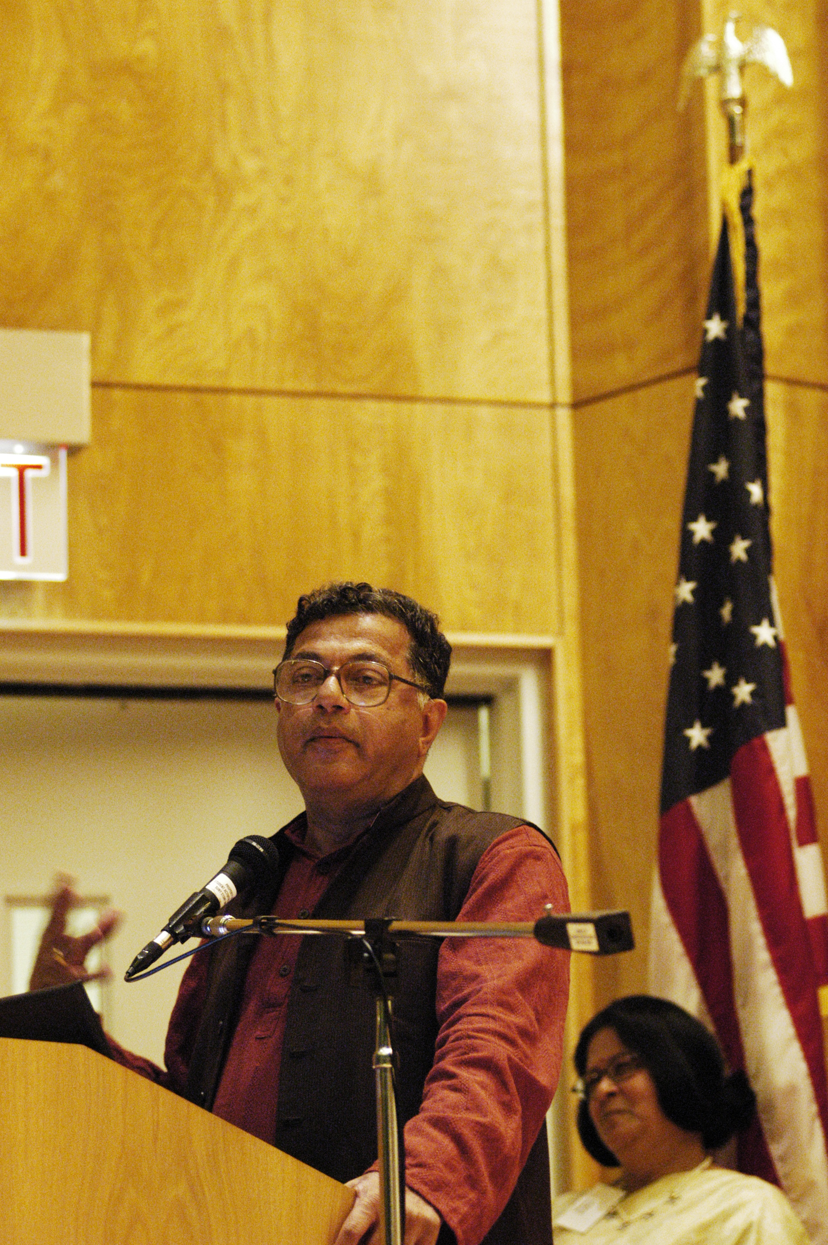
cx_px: 414
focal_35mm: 158
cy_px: 622
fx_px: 5443
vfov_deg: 13.1
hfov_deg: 8.7
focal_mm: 105
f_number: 2.8
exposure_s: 1/60
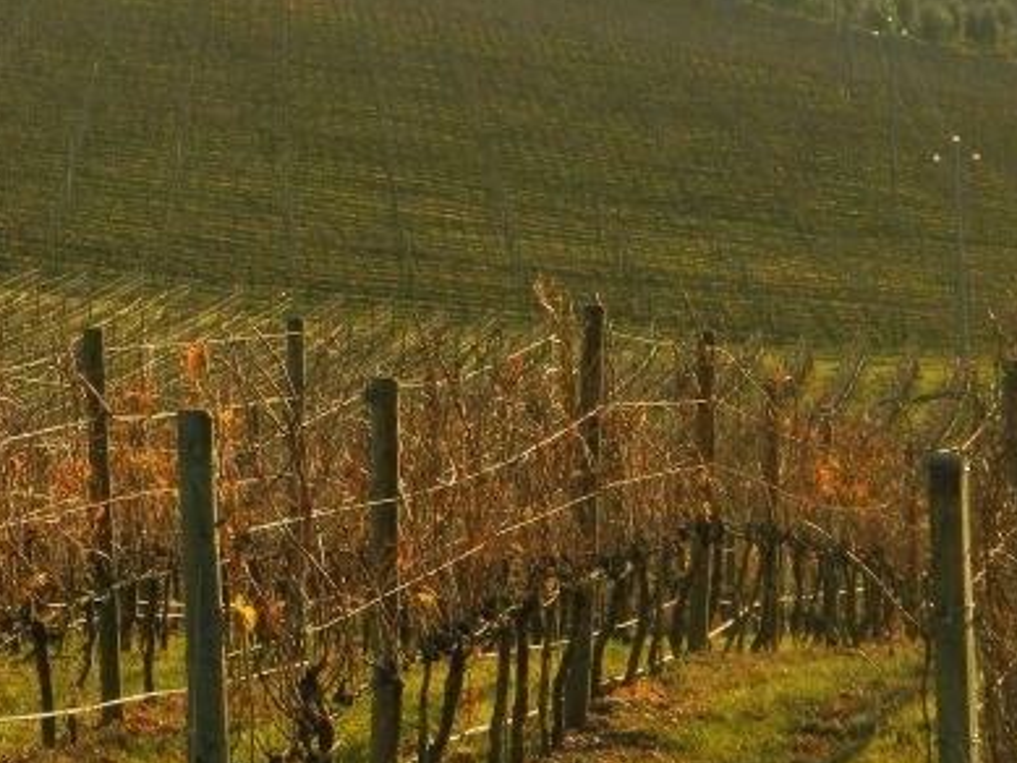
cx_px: -47
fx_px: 4967
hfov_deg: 11.5
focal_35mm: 169
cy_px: 22
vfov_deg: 8.7
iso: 110
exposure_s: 1/400
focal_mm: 12.6
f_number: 4
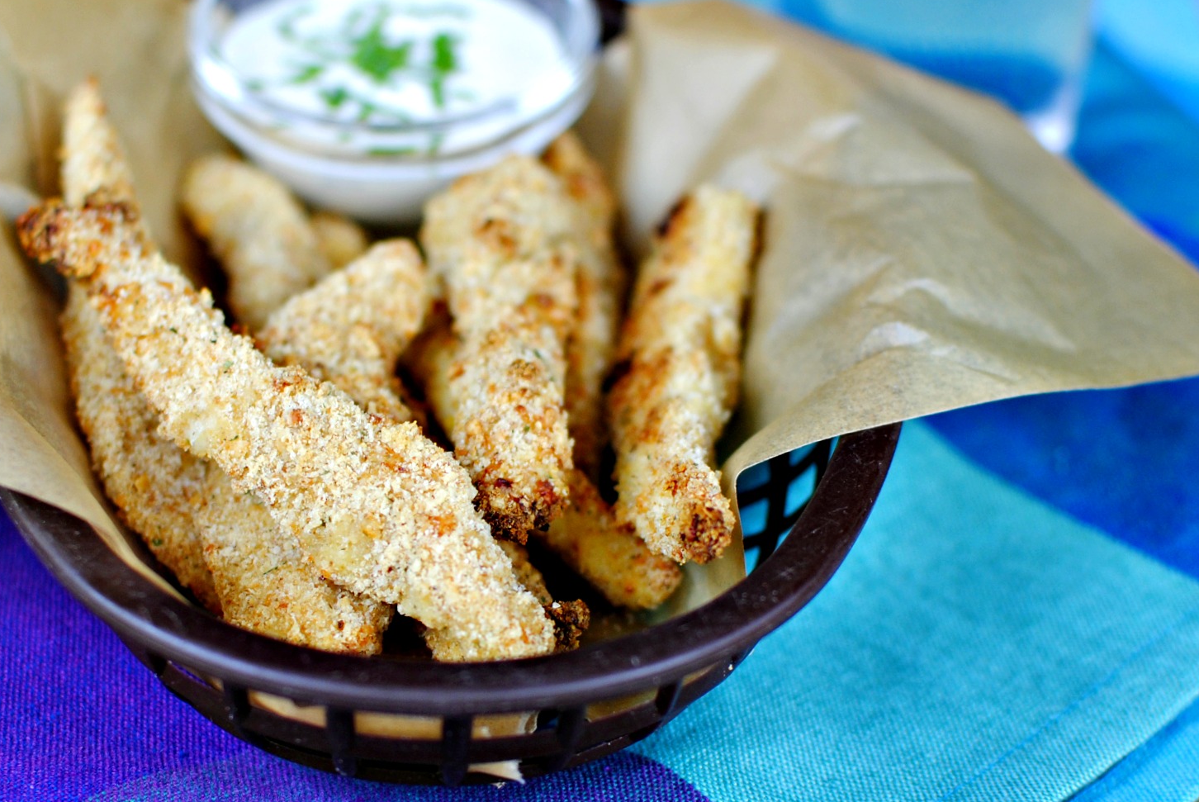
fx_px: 2423
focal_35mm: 73
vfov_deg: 18.8
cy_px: 467
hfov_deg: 27.7
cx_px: 434
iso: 200
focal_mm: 35
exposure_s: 1/200
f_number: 2.5
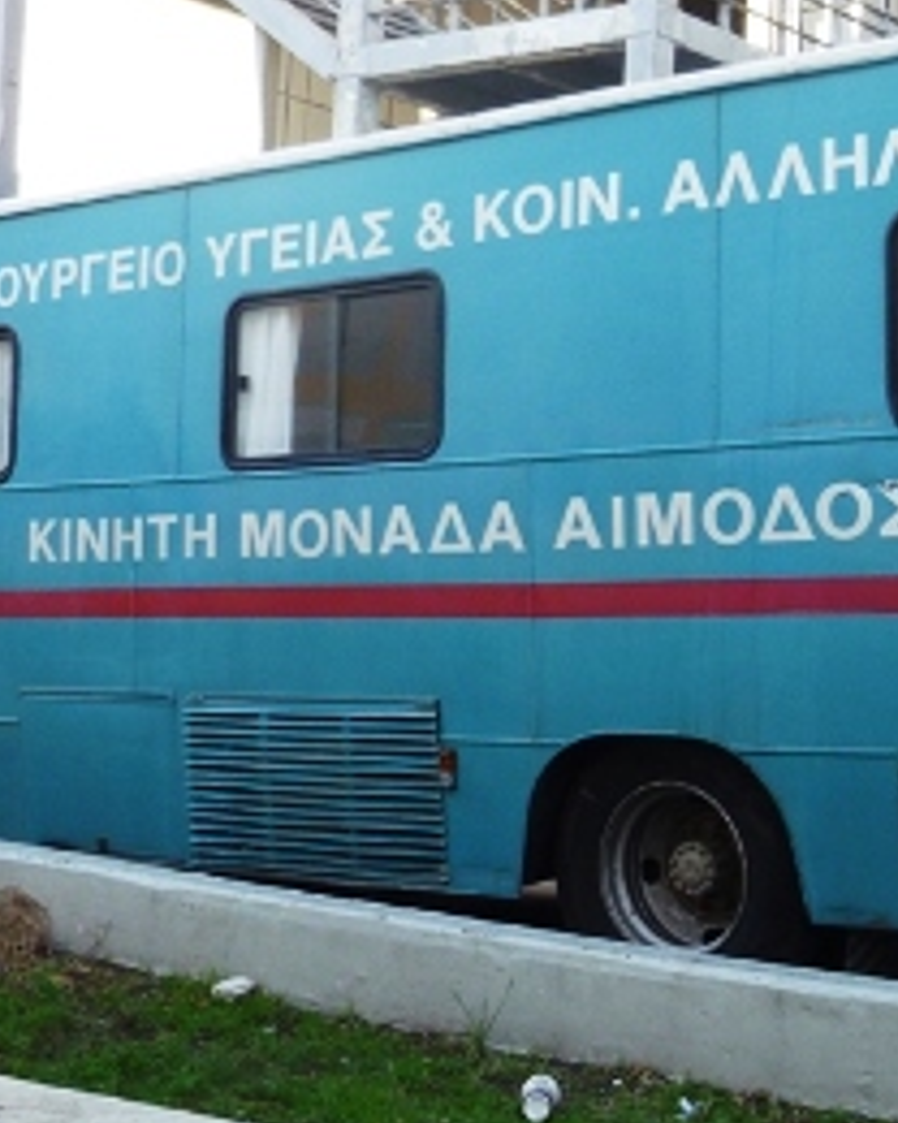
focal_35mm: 60
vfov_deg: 31.4
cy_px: 471
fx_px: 1993
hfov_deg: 24.5
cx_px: 846
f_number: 3.1
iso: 100
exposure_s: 1/125
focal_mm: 4.5
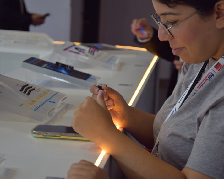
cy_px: 89
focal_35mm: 106
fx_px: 703
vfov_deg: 14.5
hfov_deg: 18.1
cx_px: 106
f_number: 5.3
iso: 400
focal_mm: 62
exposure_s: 1/100
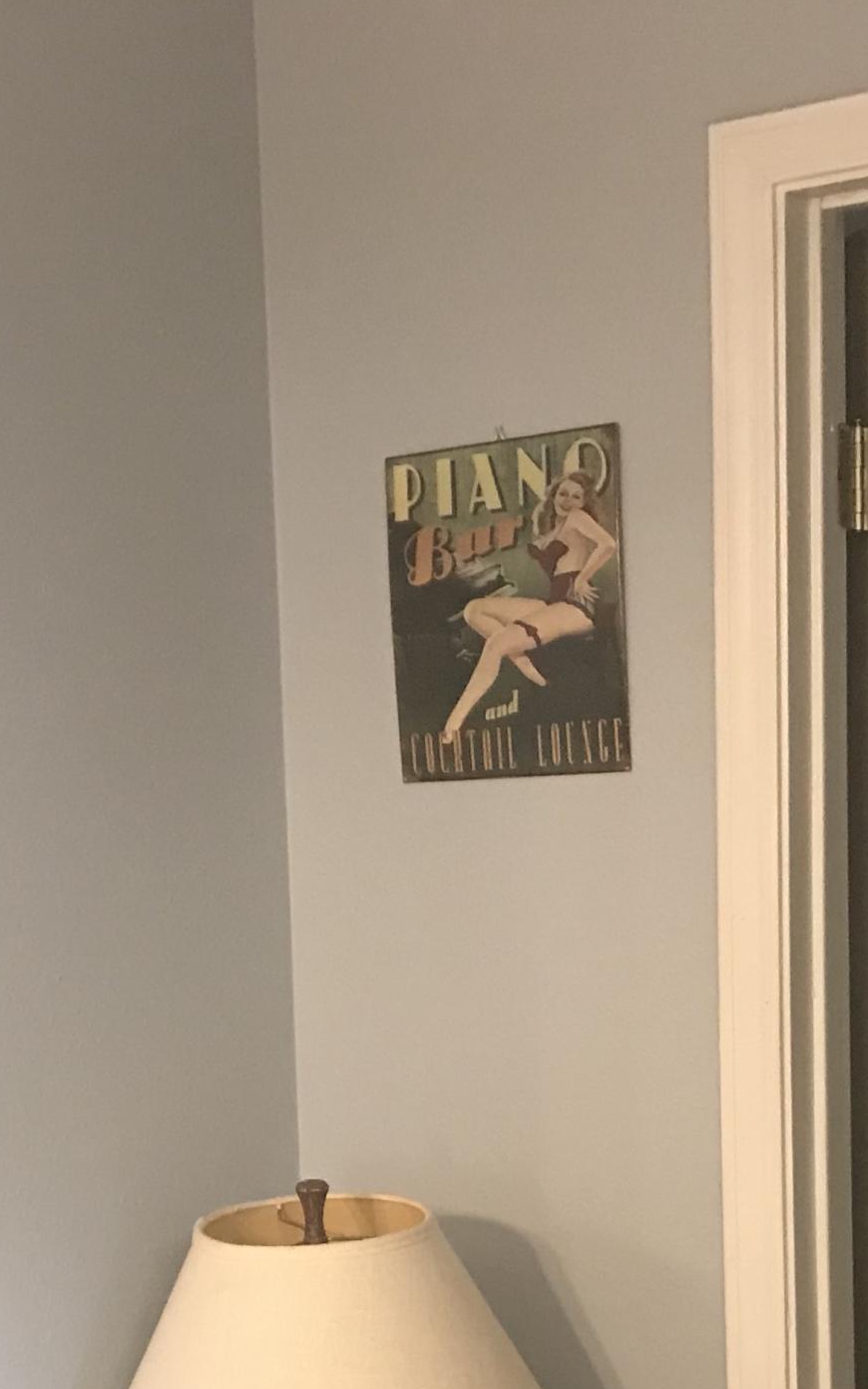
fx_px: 2421
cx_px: 370
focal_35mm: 64
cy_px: 1118
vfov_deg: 31.1
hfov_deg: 20.3
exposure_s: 1/15
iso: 80
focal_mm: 3.99
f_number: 1.8
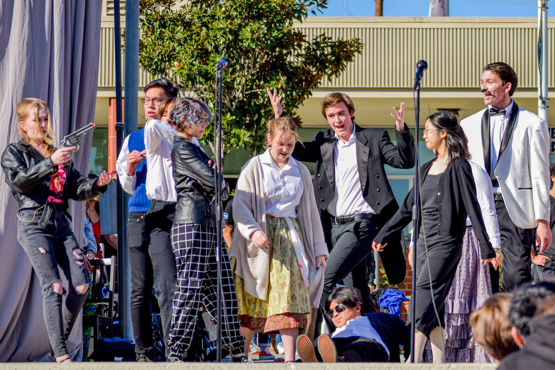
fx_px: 1896
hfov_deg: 16.7
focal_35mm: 123
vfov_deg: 11.1
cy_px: 185
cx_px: 278
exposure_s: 1/2000
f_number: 5
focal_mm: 82
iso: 200
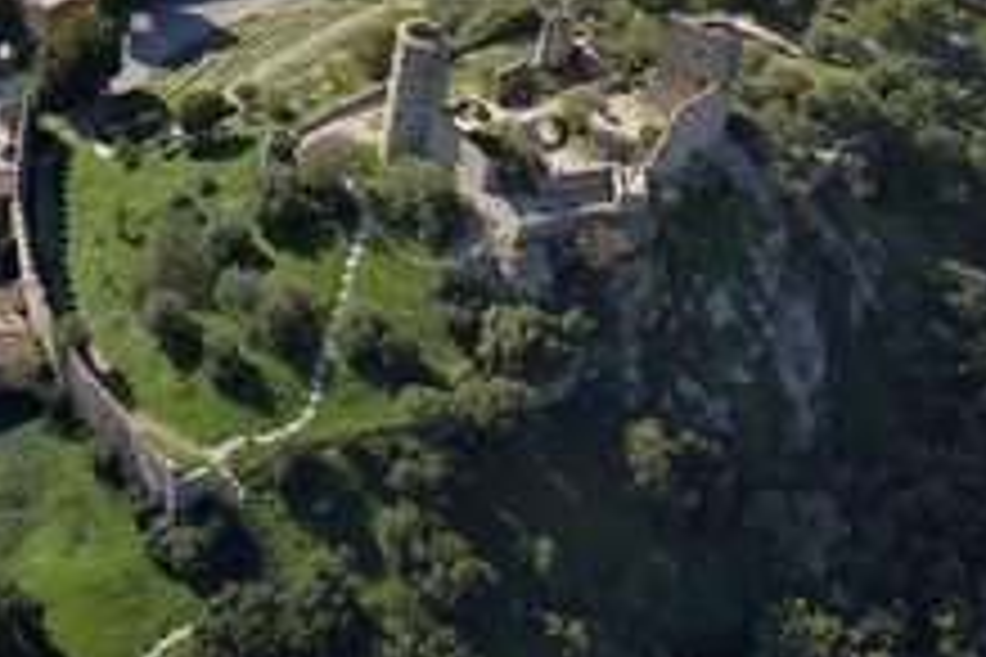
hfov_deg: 28.2
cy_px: 76
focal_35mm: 69
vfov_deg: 19.4
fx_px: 1890
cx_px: 104
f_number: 5.6
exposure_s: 1/1250
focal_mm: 36
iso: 400
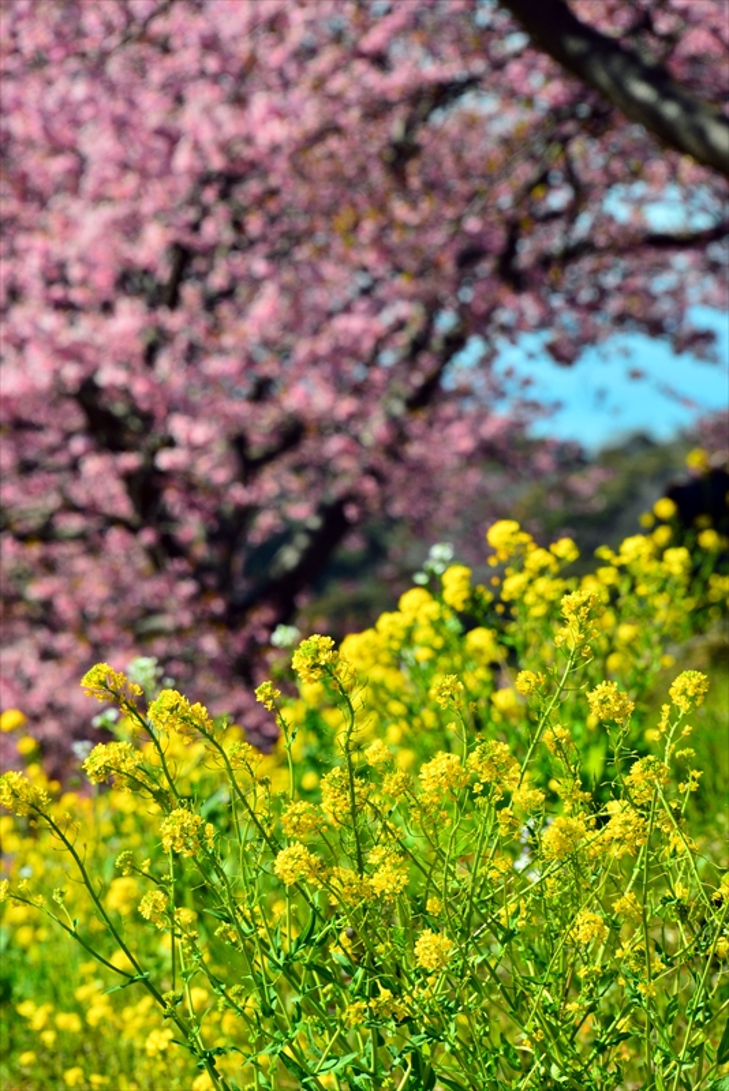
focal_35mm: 300
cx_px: 364
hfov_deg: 4.6
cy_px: 546
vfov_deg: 6.9
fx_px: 9104
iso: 800
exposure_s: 1/800
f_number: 14
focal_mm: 300
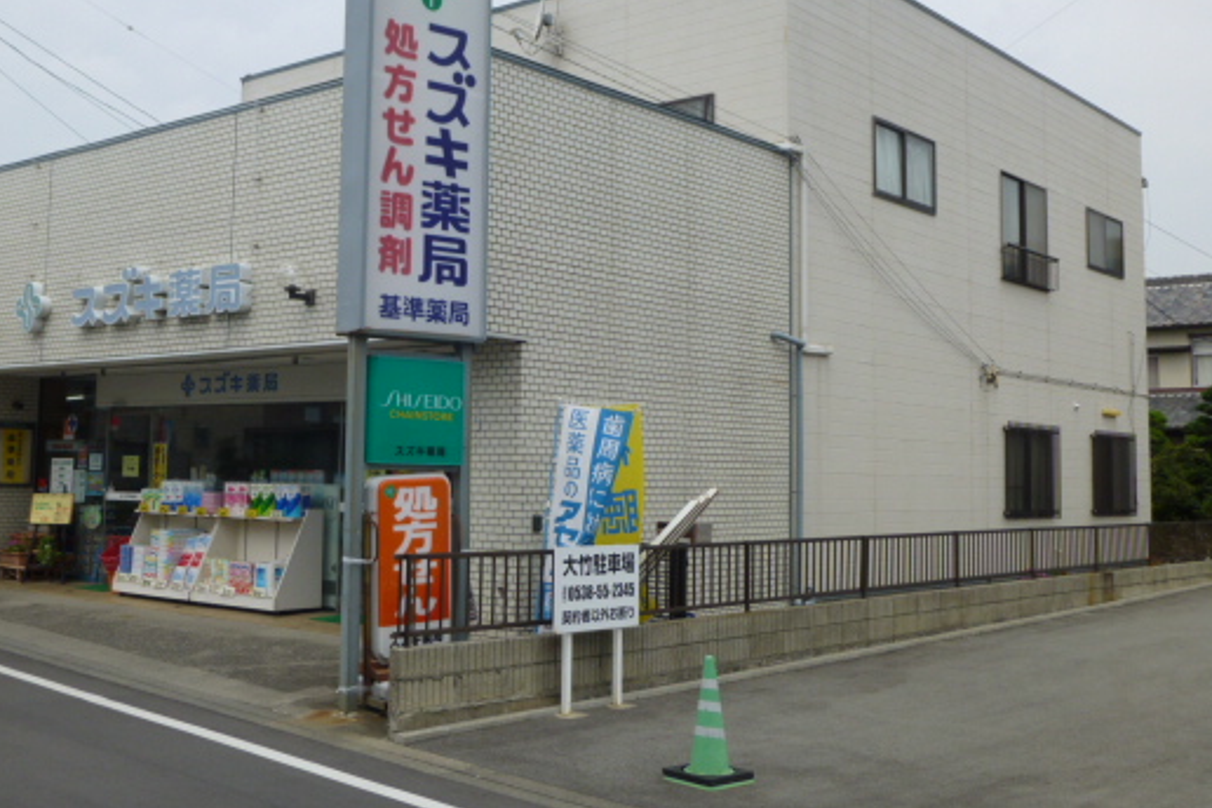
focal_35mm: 40
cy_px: 345
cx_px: 554
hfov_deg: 48.4
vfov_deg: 33.3
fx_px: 1347
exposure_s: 1/1300
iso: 100
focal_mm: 5.6
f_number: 3.4
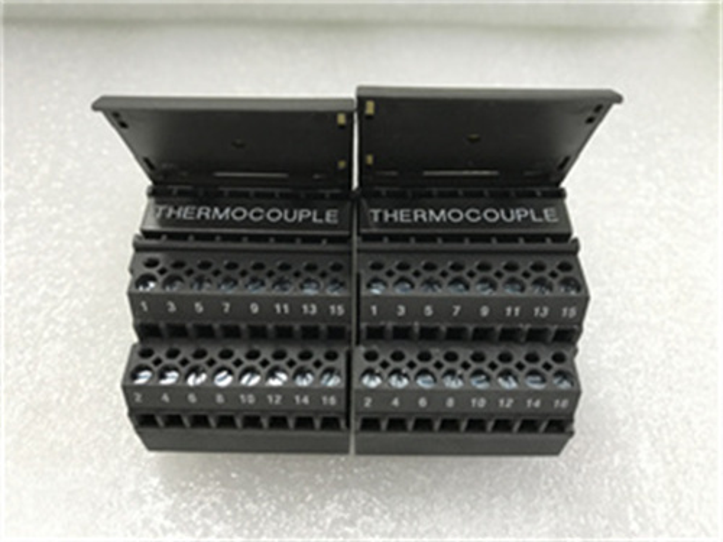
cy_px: 271
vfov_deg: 49.7
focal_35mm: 28
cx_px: 362
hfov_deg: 63.4
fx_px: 585
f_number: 1.8
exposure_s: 1/20
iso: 32
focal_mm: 3.99
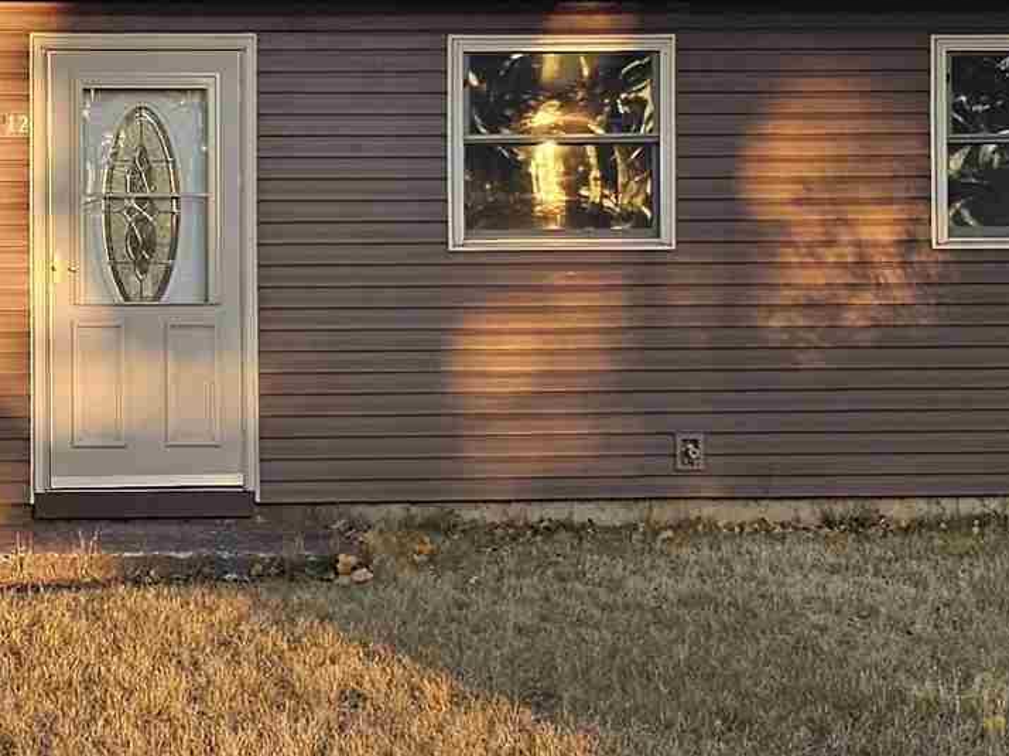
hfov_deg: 19.4
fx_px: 2885
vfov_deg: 14.9
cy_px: 328
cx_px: 57
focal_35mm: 99
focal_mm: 6.3
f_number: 1.7
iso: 20
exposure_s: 1/120
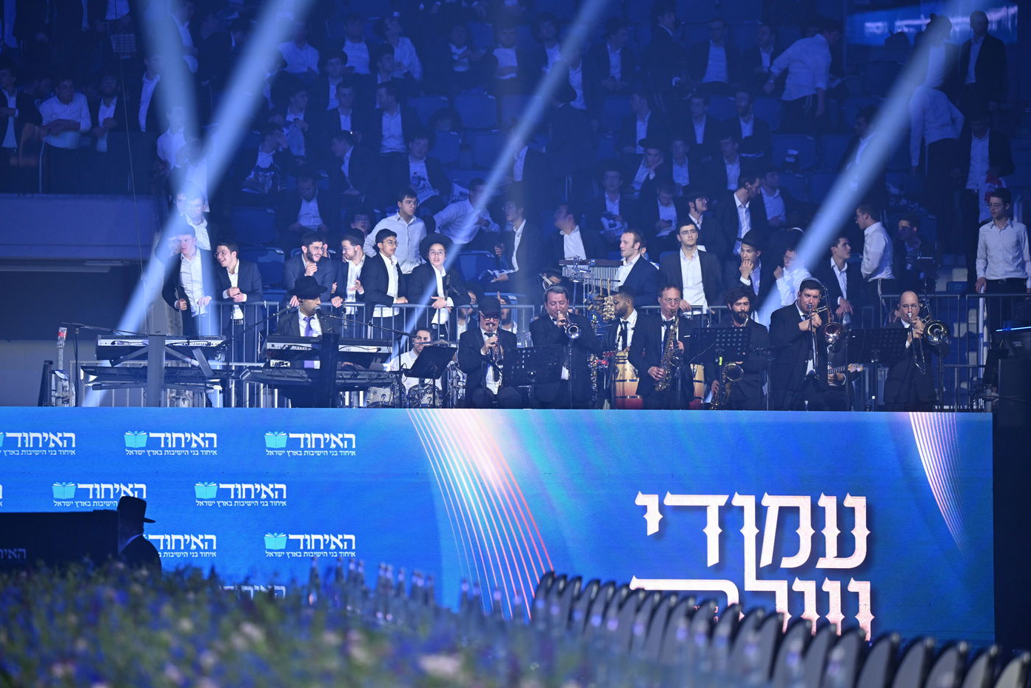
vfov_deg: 6.8
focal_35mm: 201
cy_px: 343
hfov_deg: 10.2
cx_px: 517
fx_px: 5757
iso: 1250
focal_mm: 200
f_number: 3.2
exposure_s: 1/200
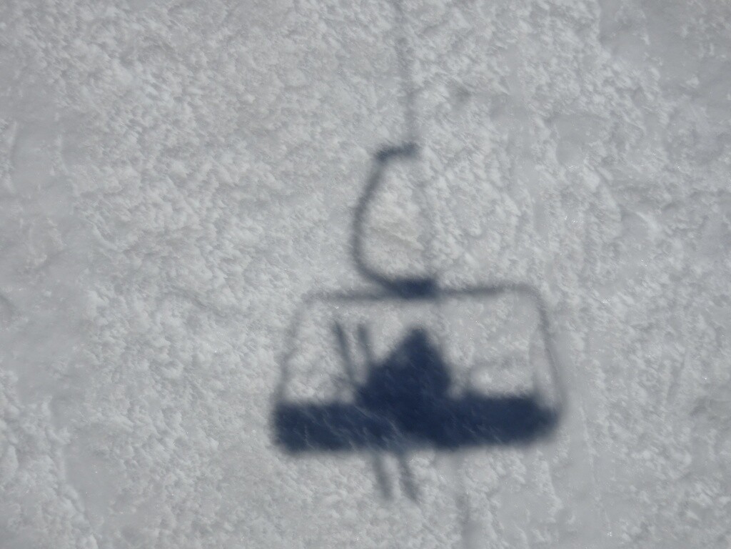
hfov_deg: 28.6
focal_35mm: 68
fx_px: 1436
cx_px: 366
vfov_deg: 21.6
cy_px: 274
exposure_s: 1/2000
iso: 80
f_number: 5.6
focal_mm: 11.66
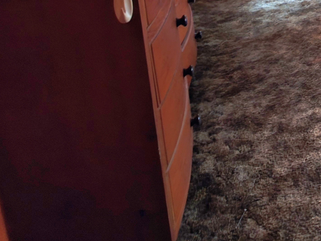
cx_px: 430
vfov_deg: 28.8
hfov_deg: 33.8
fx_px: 343
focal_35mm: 37
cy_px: -96
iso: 640
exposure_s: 1/10
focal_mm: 2.2
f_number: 1.9
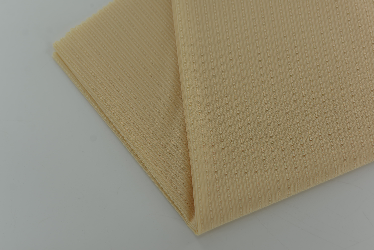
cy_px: 125
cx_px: 187
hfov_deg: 39.6
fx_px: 520
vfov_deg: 27.0
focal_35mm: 50
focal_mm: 50
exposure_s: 1/320
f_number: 3.5
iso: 100
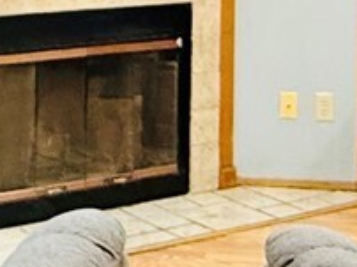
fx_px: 1143
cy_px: -103
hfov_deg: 17.7
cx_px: 115
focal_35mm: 111
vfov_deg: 12.8
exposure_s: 1/111
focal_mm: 2.22
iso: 320
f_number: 2.2
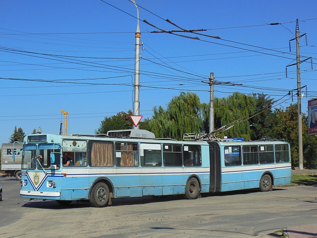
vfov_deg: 29.1
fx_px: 458
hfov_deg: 38.2
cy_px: 119
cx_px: 158
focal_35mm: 50
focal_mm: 8.9
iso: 125
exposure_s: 1/2000
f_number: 4
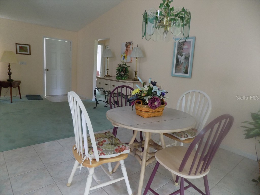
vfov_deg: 58.9
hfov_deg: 73.9
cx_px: 130
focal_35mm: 23
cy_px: 98
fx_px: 173
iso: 280
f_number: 3.1
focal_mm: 4
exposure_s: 1/30
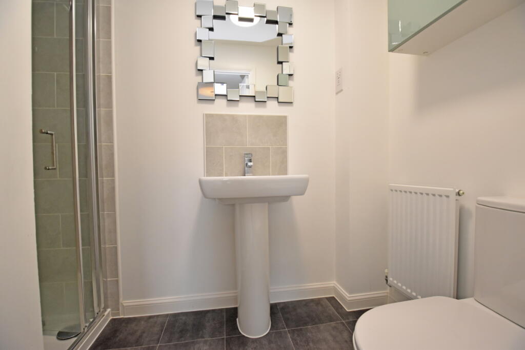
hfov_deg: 100.4
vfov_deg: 77.3
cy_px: 175
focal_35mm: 15
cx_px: 262
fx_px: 219
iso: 1100
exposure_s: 1/125
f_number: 4
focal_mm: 10
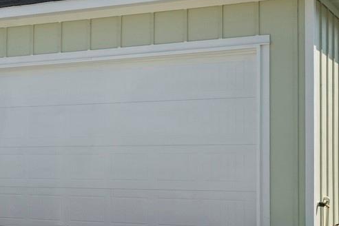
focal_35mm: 79
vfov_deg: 17.0
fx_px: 744
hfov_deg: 24.7
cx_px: 17
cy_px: 25
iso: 400
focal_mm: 24
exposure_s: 1/2500
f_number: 8
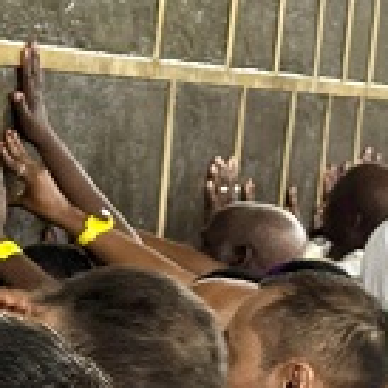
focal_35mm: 186
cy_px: 207
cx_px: -193
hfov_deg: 9.2
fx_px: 2359
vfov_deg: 9.4
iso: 200
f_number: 1.78
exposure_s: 1/60
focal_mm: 6.76
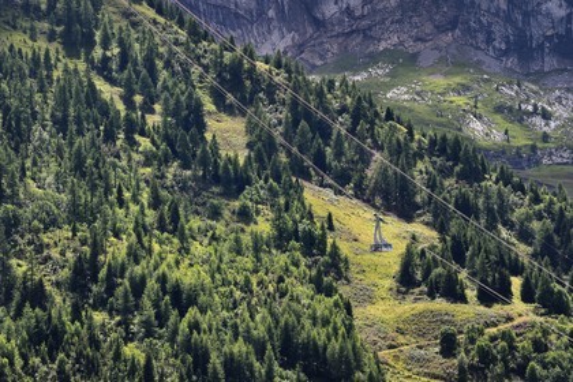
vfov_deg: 6.9
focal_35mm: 200
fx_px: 3183
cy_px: 191
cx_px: 286
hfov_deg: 10.3
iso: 200
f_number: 10
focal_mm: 200
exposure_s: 1/250
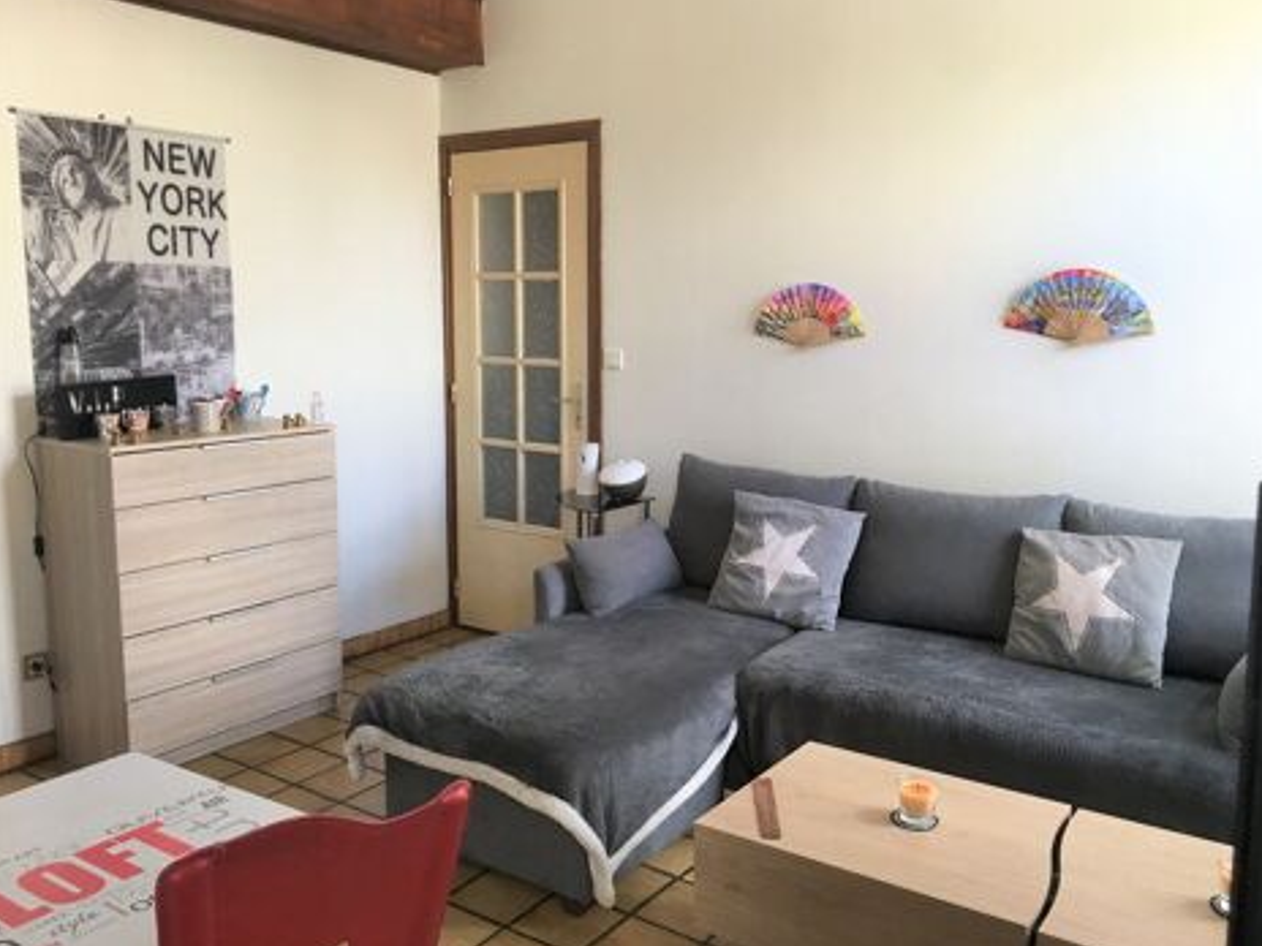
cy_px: 468
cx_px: 642
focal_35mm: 30
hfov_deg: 60.0
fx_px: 1094
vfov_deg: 46.8
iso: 50
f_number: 2.2
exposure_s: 1/33
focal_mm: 4.15
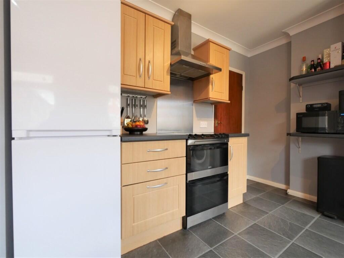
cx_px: 172
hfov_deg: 94.5
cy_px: 129
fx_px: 159
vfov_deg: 78.2
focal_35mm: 16
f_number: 4
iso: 800
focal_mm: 8
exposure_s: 1/60
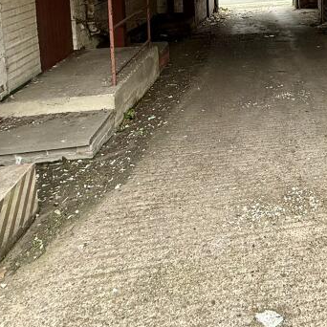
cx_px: 338
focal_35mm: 37
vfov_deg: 38.5
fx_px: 395
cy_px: -18
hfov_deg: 39.0
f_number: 2.2
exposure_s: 1/99
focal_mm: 2.22
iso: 200
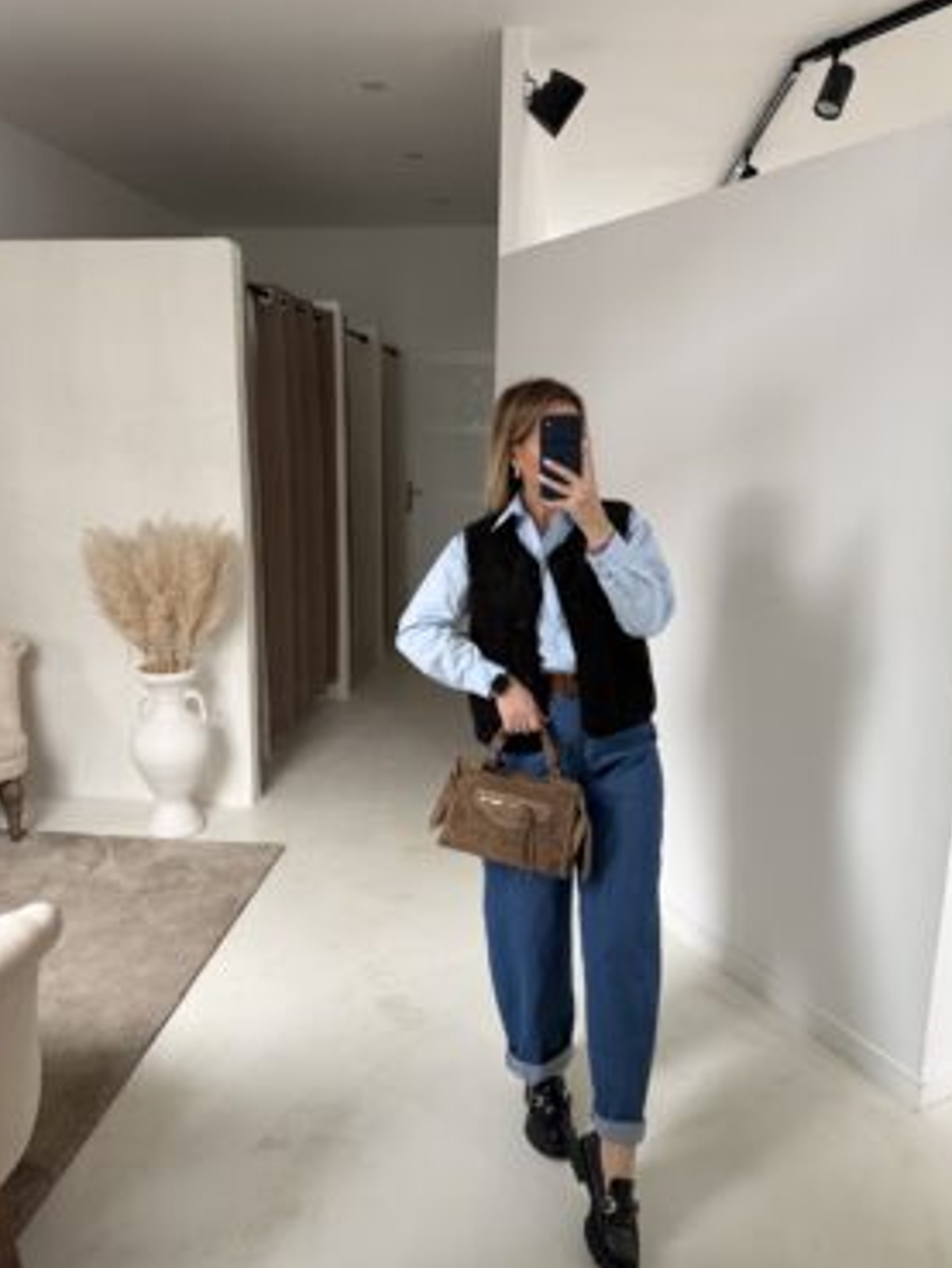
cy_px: 646
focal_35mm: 26
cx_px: 471
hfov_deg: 53.1
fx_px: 953
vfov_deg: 67.3
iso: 400
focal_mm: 6.76
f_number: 1.78
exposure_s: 1/57
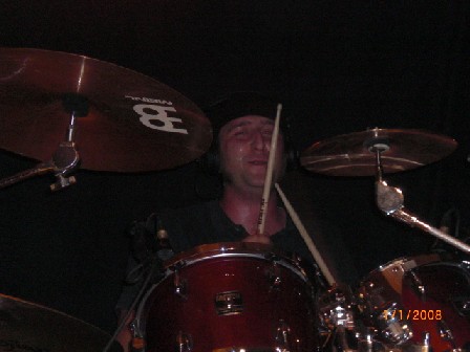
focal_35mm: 114
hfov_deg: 17.3
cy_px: 176
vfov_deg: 13.0
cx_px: 235
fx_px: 1548
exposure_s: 1/60
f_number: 5.9
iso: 200
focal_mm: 18.9
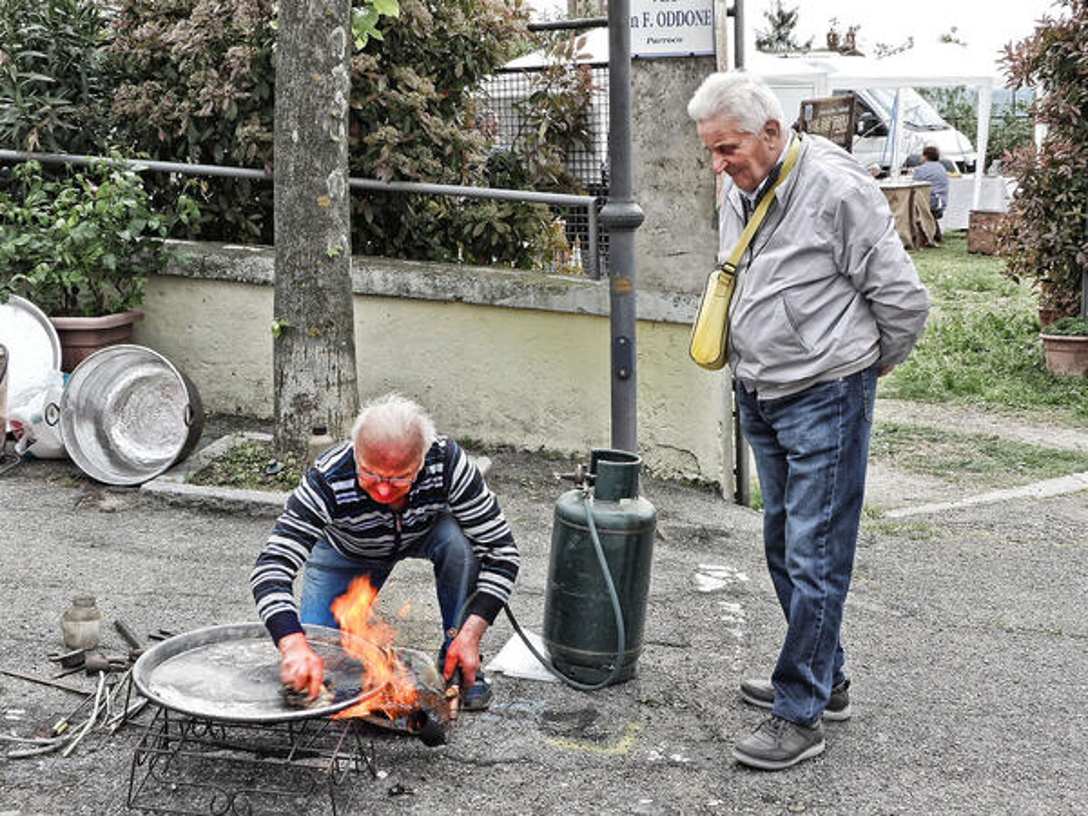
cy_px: 408
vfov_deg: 26.6
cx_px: 544
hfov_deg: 34.9
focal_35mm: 55
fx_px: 1729
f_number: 7.1
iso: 100
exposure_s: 1/125
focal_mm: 9.8
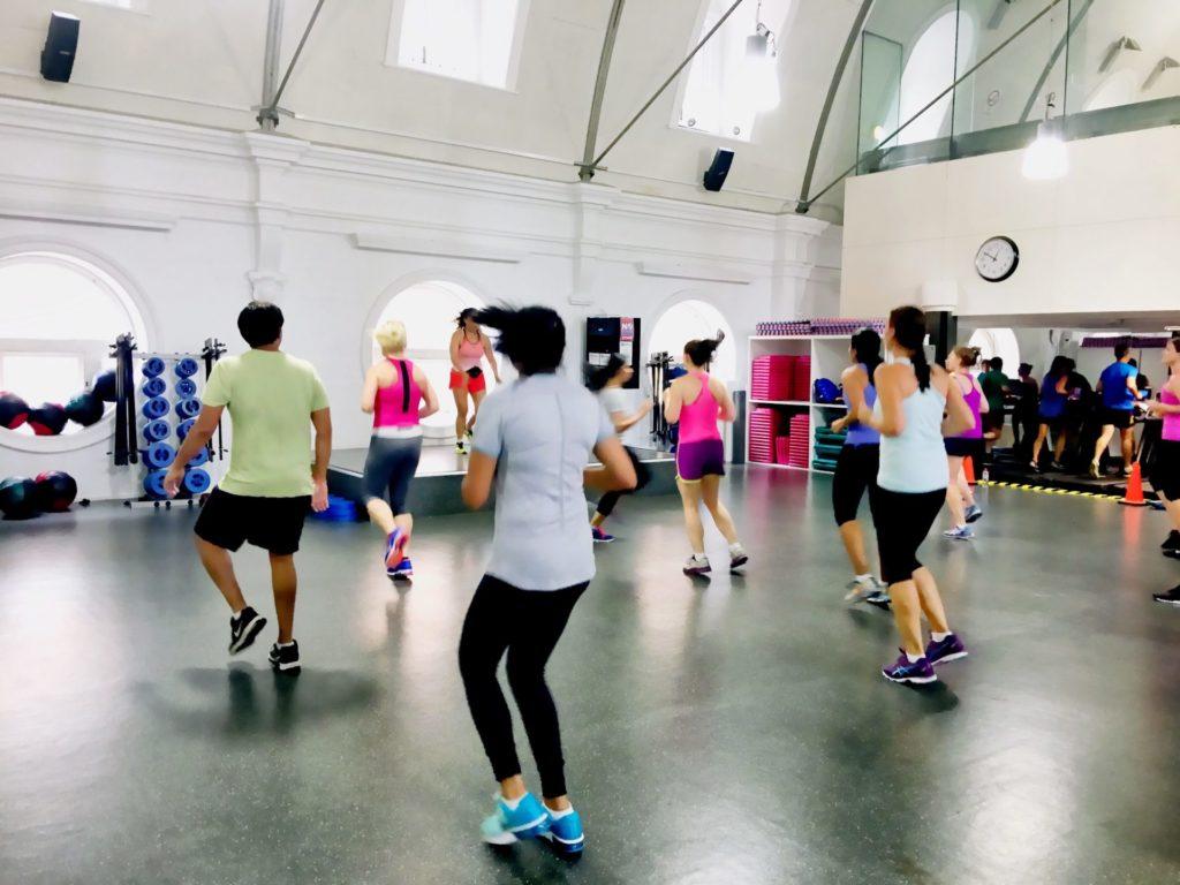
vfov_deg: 48.2
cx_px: 590
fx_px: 989
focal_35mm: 29
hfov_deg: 61.7
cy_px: 442
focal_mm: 4.15
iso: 100
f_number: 2.2
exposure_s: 1/10
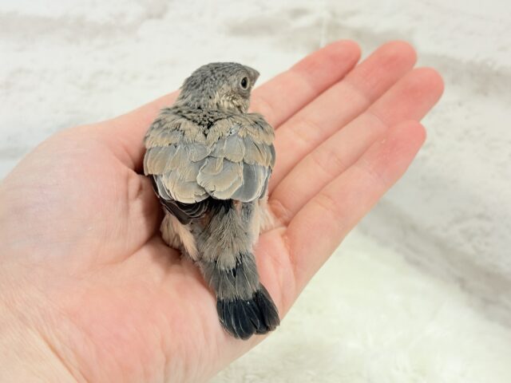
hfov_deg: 36.8
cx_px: 256
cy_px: 192
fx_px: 768
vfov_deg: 28.0
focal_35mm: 52
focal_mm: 5.96
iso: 50
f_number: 1.6
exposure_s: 1/50
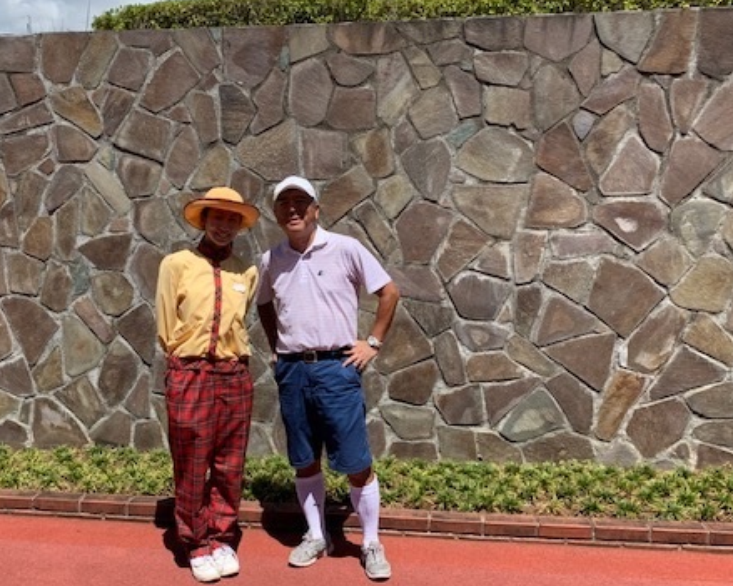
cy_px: 280
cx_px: 306
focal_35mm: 37
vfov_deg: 40.1
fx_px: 802
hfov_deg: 48.9
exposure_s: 1/2309
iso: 25
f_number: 1.8
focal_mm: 4.25
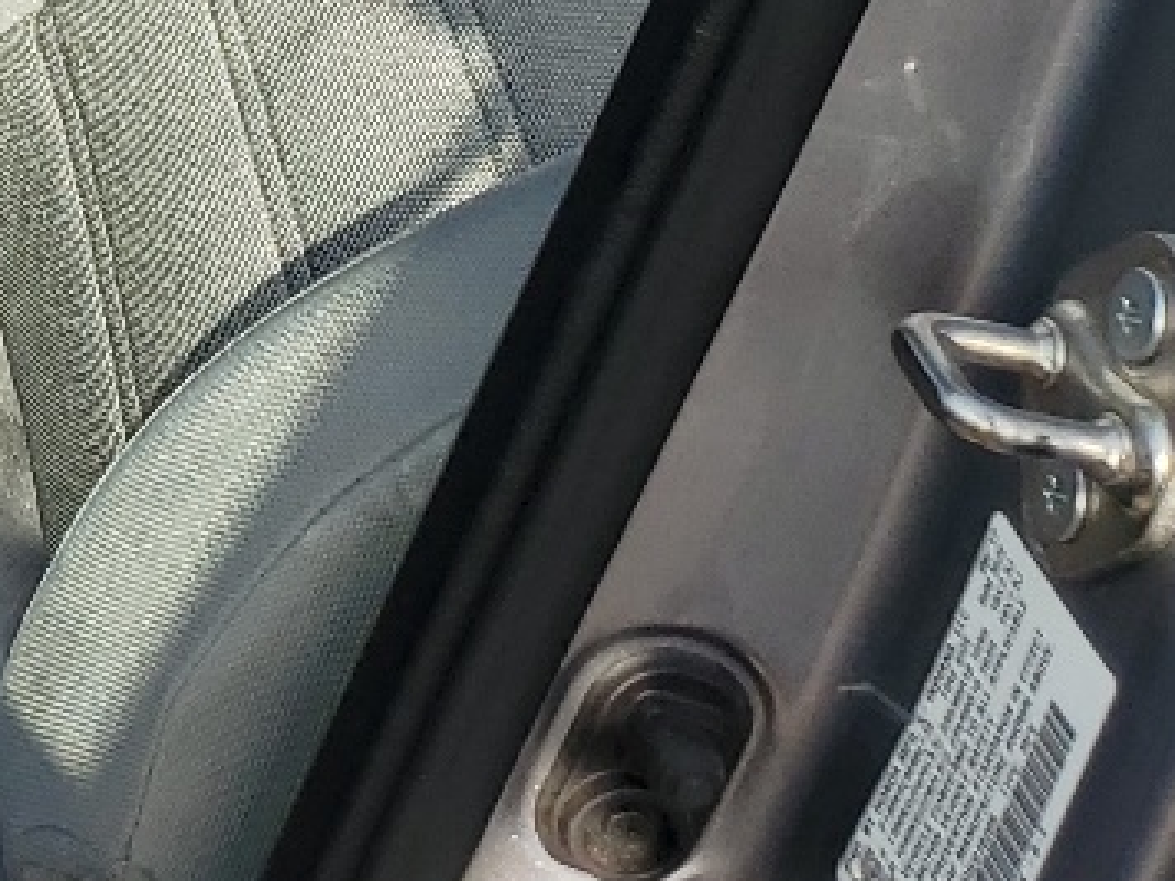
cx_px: -1175
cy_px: -574
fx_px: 3971
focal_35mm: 117
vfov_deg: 11.9
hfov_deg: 14.1
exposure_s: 1/1111
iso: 50
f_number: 1.5
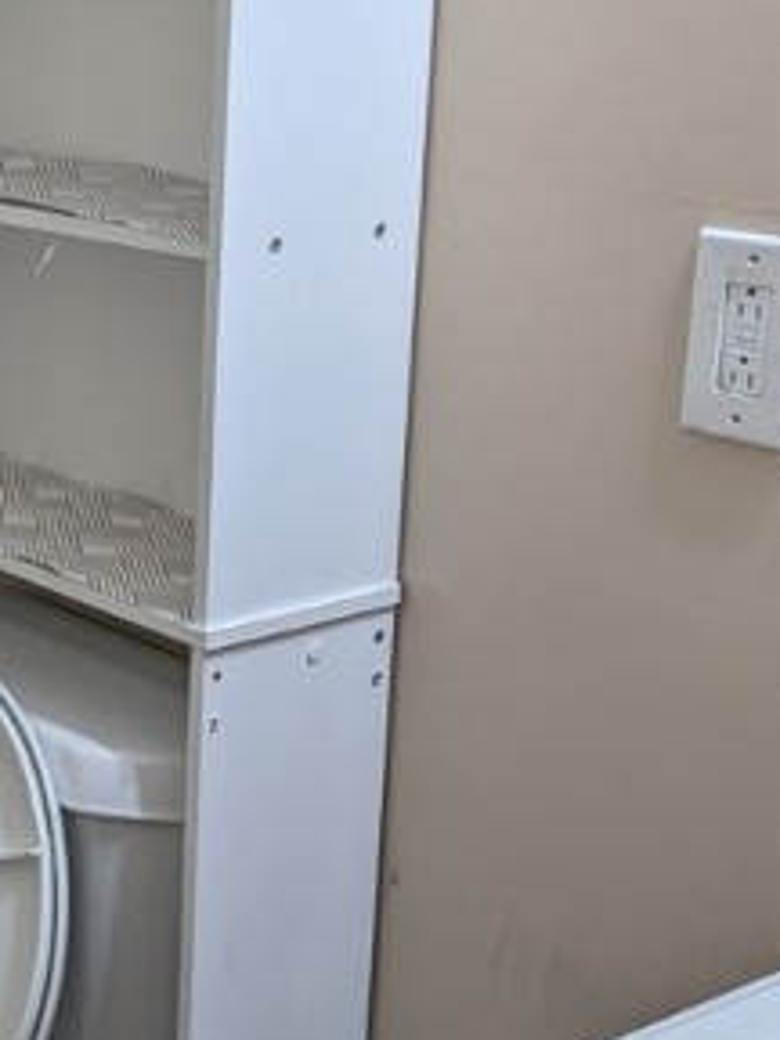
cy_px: 538
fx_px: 2163
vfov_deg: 27.0
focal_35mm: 72
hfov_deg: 18.9
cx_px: -235
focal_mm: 4.38
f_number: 1.73
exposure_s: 1/120
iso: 127
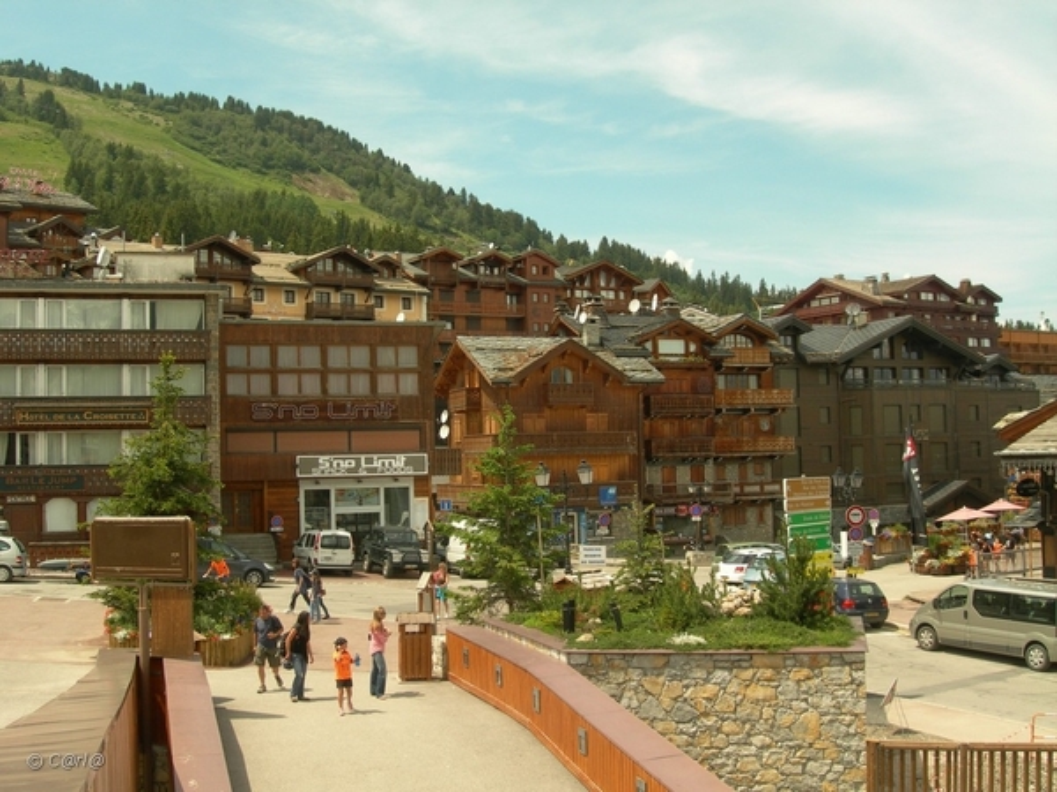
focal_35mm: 41
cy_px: 396
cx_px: 528
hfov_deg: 45.8
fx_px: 1252
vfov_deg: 35.1
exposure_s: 1/310
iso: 50
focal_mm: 8.5
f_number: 4.9
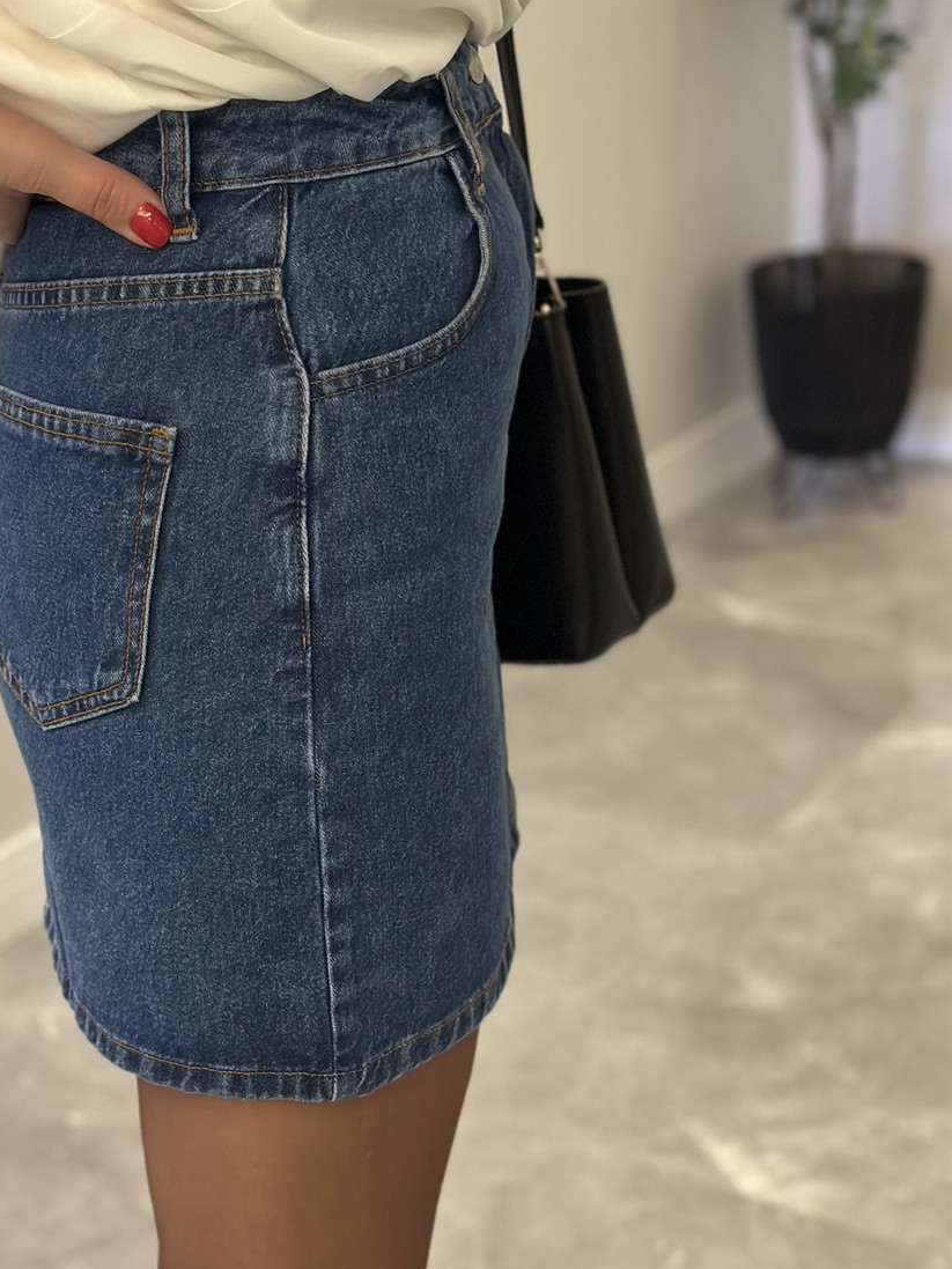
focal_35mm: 70
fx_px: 2566
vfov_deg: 27.7
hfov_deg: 20.9
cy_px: 757
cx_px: 259
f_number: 1.78
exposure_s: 1/50
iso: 400
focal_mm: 6.86
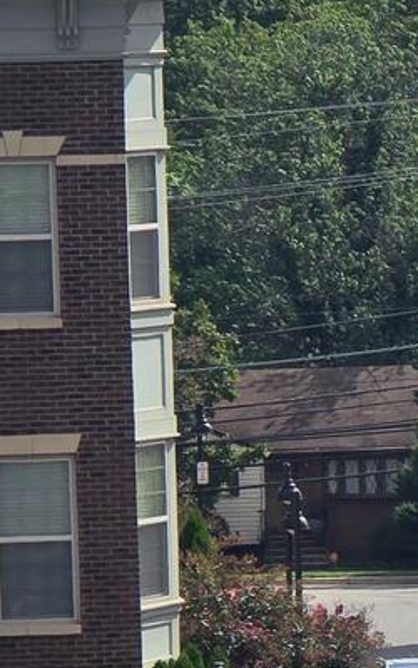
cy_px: 718
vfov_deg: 4.5
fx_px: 8533
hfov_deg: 2.8
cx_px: 896
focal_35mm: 469
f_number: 3.4
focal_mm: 18.6
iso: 64
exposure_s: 1/1497
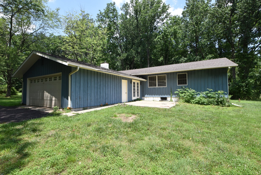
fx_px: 120
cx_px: 130
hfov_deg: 94.9
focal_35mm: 16
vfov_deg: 72.2
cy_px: 88
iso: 450
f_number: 8
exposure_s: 1/500
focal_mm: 11
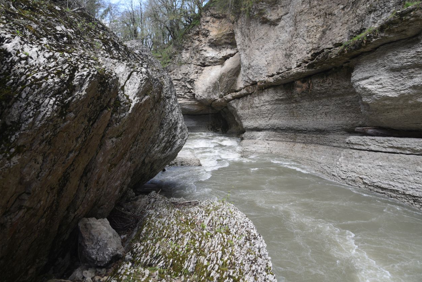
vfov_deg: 41.1
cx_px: 214
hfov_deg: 58.7
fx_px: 375
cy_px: 137
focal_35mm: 32
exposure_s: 1/125
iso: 125
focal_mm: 31
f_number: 5
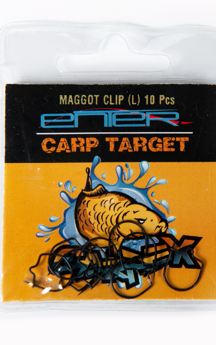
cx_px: 181
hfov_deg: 12.1
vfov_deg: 19.3
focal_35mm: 108
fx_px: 1017
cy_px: 173
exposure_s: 1/100
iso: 100
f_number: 11
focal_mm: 70
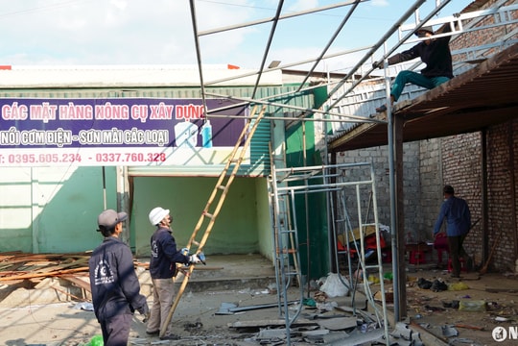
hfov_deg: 55.1
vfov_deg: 38.4
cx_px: 259
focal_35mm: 34
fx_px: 496
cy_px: 173
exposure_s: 1/250
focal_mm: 23
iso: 100
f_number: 5.6
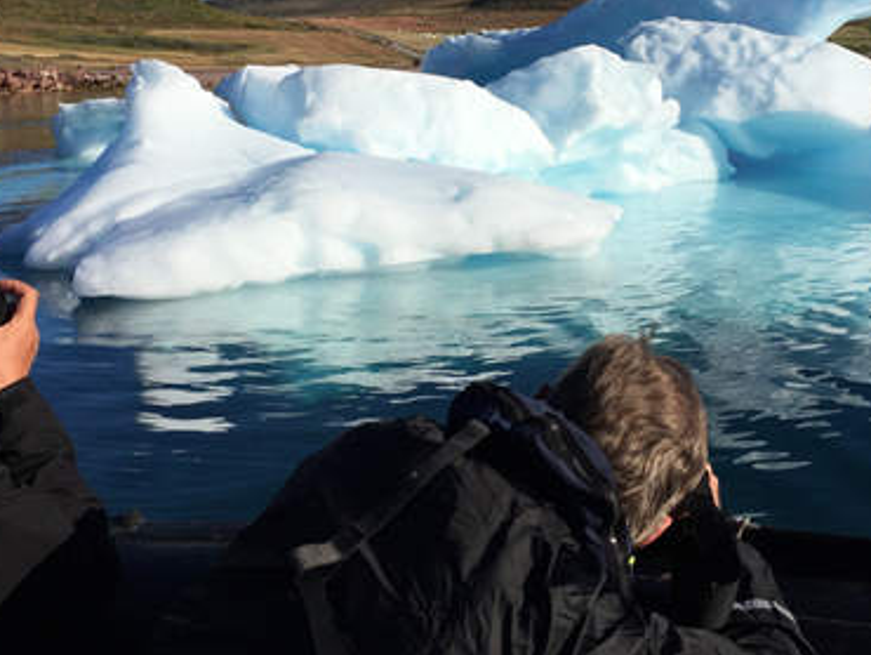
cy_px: 151
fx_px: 1183
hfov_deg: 40.2
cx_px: 520
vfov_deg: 30.3
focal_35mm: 47
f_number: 2.2
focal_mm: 4.15
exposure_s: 1/4950
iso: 32
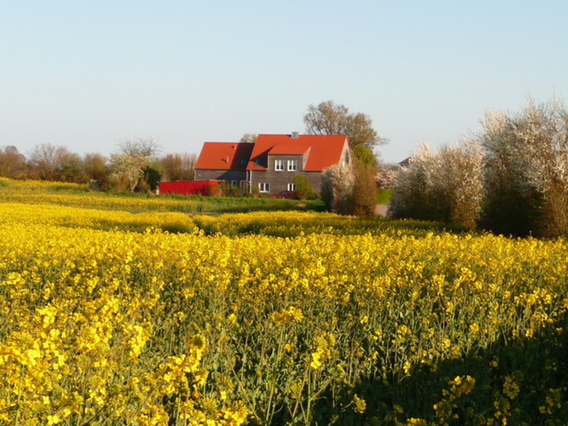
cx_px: 284
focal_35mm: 92
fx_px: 1510
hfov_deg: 21.3
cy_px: 213
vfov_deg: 16.1
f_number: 4.3
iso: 100
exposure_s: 1/400
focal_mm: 9.3
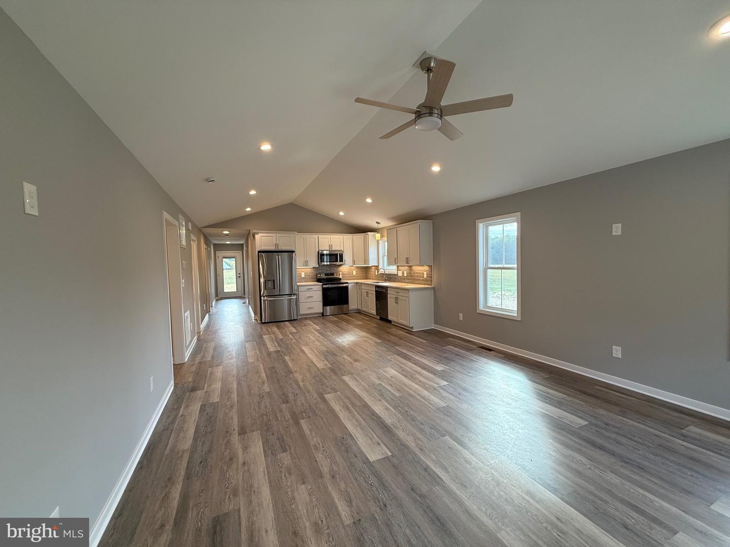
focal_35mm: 14
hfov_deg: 102.1
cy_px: 274
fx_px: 295
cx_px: 365
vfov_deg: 85.7
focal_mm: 2.22
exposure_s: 1/120
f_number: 2.2
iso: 125
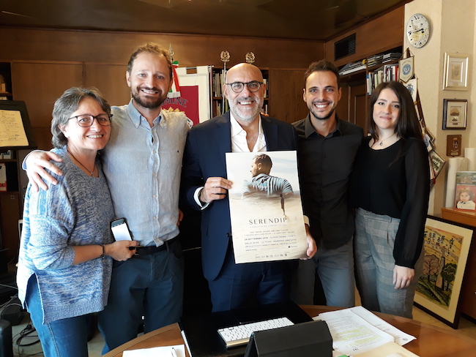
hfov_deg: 65.3
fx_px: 371
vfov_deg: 51.4
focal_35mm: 27
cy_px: 178
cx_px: 238
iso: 160
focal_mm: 3.71
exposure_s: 1/50
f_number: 1.7
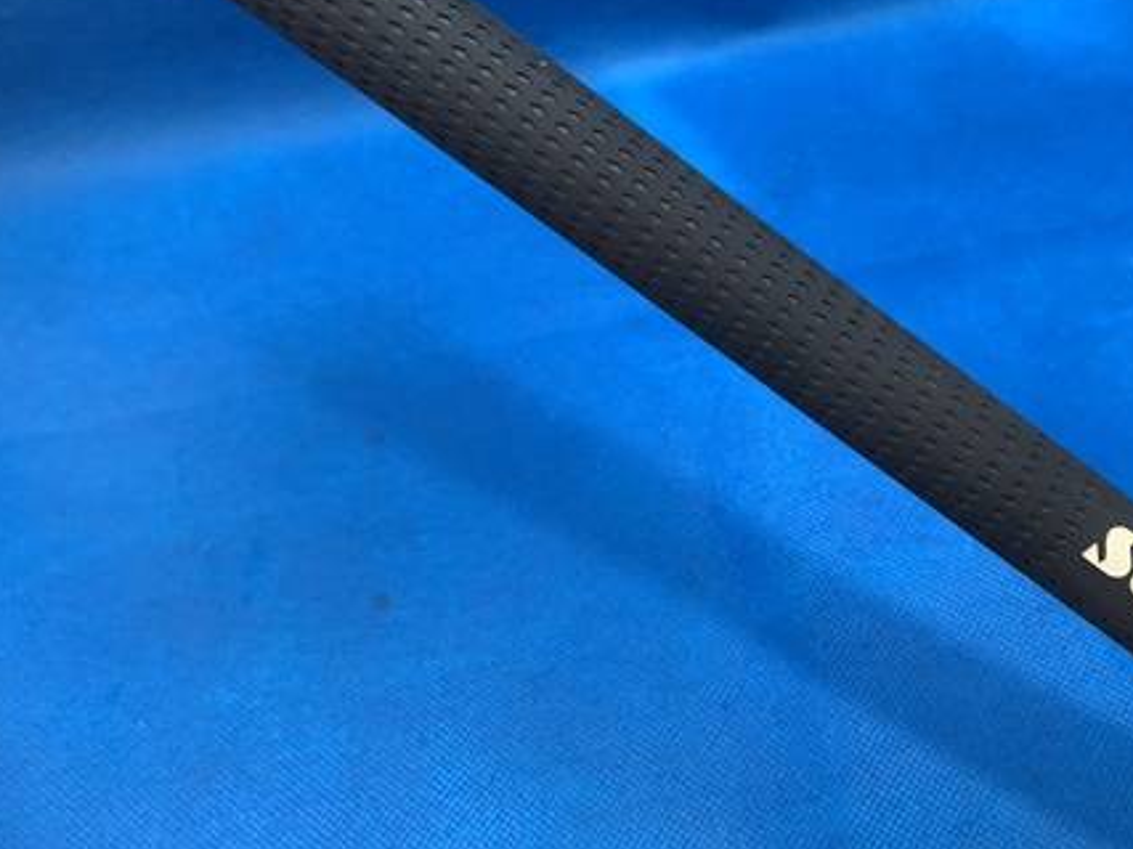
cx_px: 703
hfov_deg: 47.5
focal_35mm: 39
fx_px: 1276
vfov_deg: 36.3
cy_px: 257
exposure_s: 1/60
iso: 100
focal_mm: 4.25
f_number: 1.8
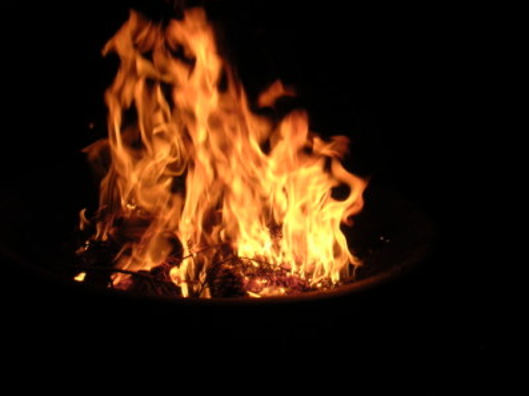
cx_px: 265
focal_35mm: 116
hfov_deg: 17.0
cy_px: 197
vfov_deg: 12.7
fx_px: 1771
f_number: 4.9
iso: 100
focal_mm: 17.4
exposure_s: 1/133
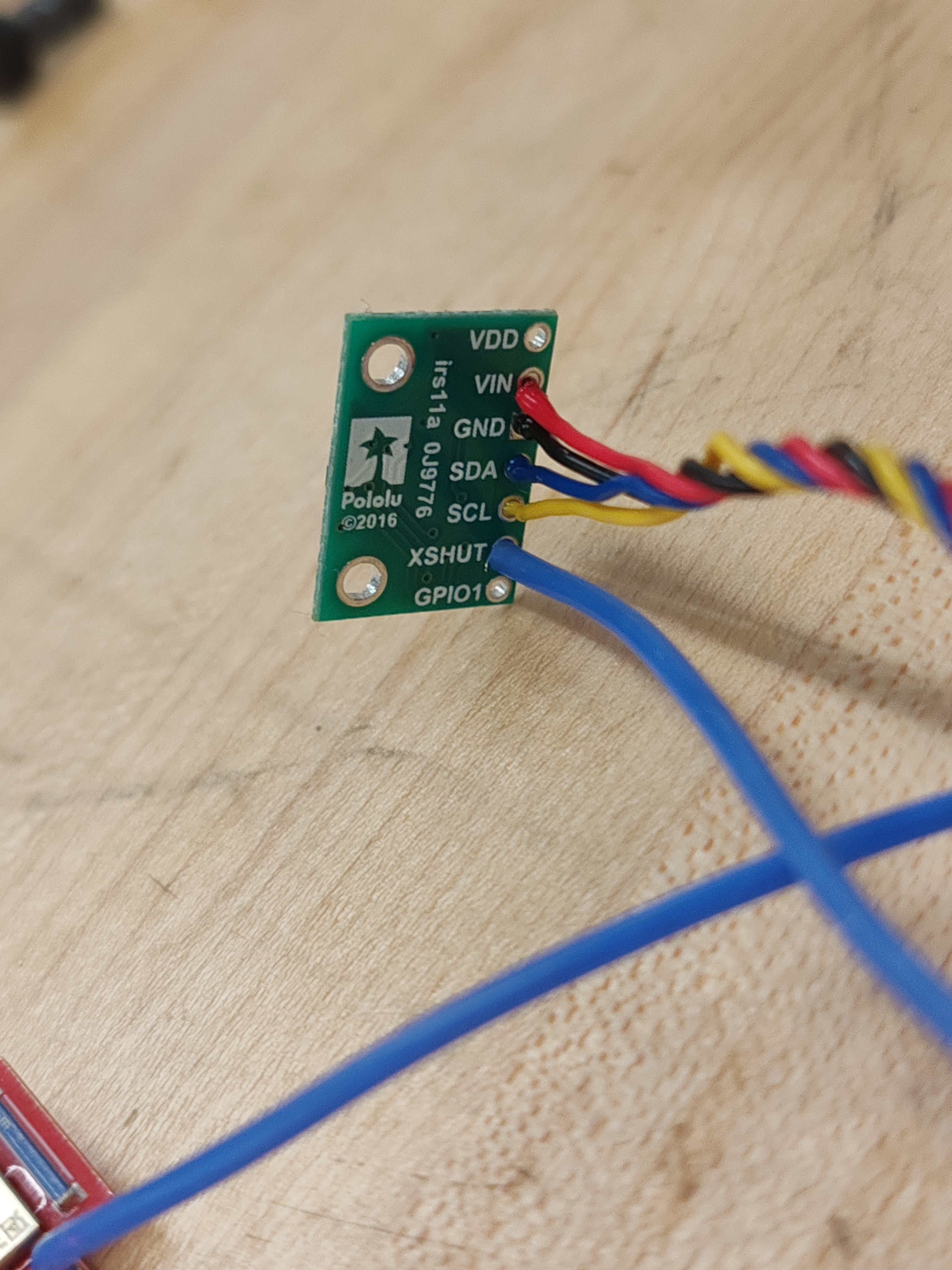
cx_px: 476
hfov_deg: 27.5
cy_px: 635
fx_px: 1943
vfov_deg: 36.2
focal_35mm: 53
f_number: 1.9
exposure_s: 1/50
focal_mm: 6.12
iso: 1250
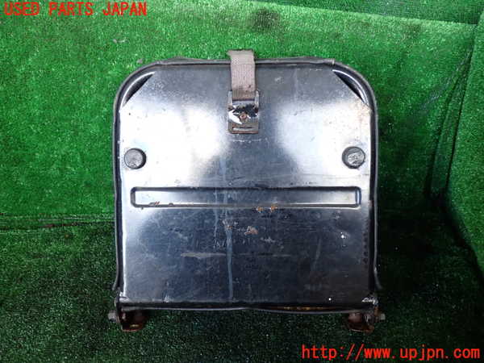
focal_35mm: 30
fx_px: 419
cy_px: 182
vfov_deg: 46.8
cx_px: 242
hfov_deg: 60.0
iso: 200
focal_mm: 5.4
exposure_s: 1/50
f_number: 2.3
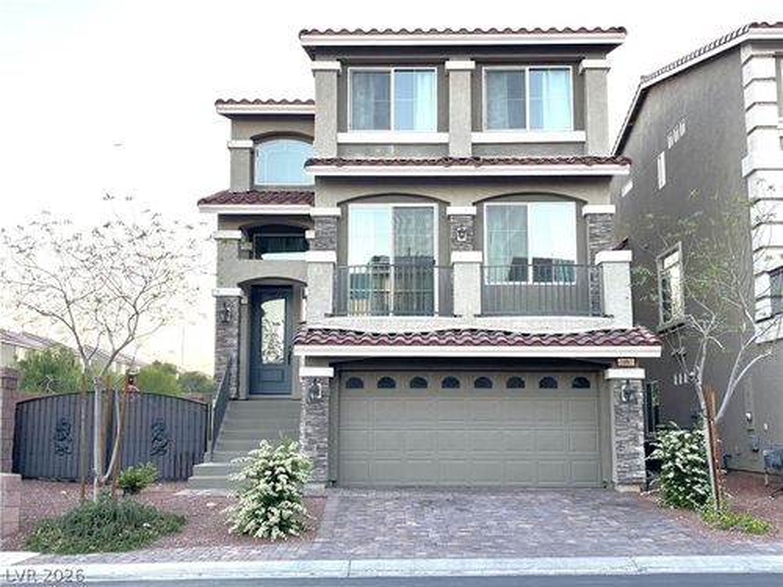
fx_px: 905
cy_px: 294
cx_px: 392
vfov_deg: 36.0
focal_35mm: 40
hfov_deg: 46.8
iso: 50
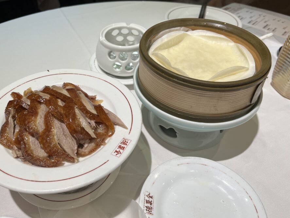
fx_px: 251
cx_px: 126
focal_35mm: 30
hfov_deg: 59.7
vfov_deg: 46.7
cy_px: 97
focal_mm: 5.1
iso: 50
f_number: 1.6
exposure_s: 1/100
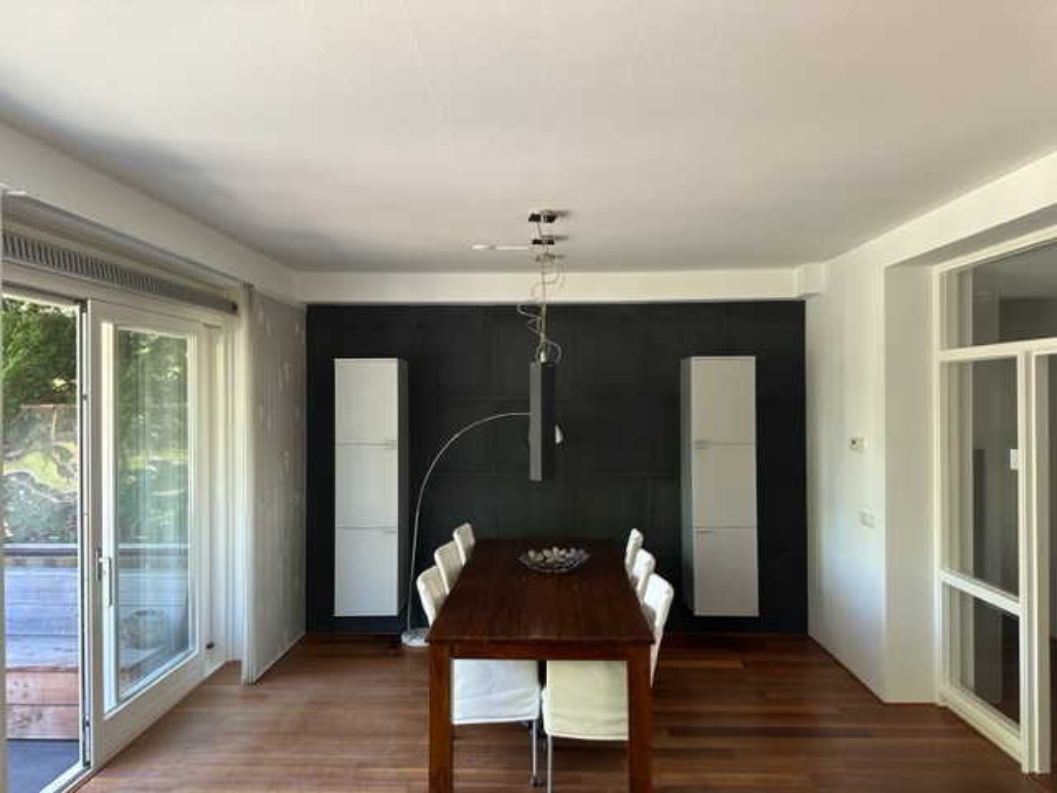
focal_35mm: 24
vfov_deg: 56.8
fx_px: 733
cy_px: 396
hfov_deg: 71.6
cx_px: 528
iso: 200
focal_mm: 6.86
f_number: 1.78
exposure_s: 1/121
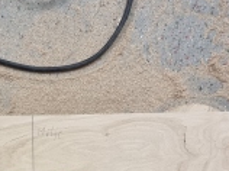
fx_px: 502
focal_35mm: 76
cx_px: 33
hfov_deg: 25.1
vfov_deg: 18.0
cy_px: 224
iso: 400
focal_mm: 6.7
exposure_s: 1/50
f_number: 1.8
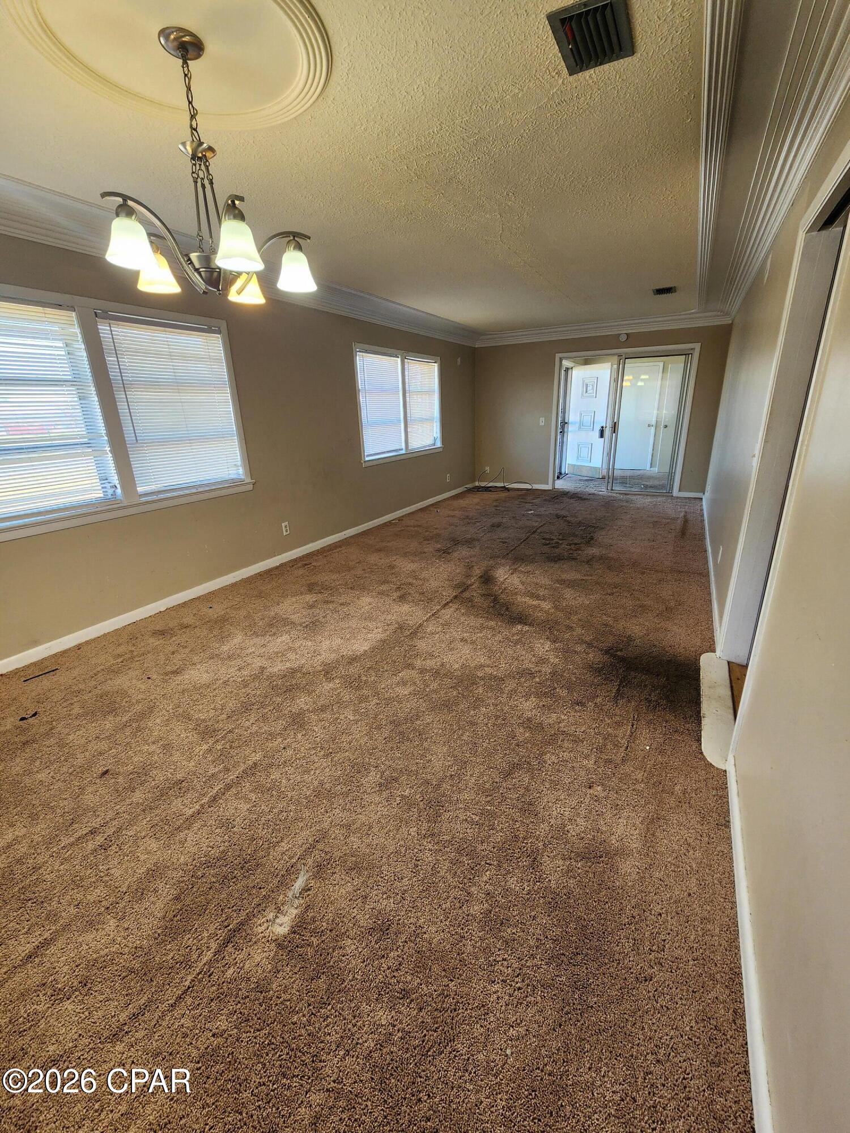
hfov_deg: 89.9
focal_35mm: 13
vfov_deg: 106.2
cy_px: 566
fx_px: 426
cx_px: 425
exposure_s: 1/60
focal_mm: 2.2
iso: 160
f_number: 2.2
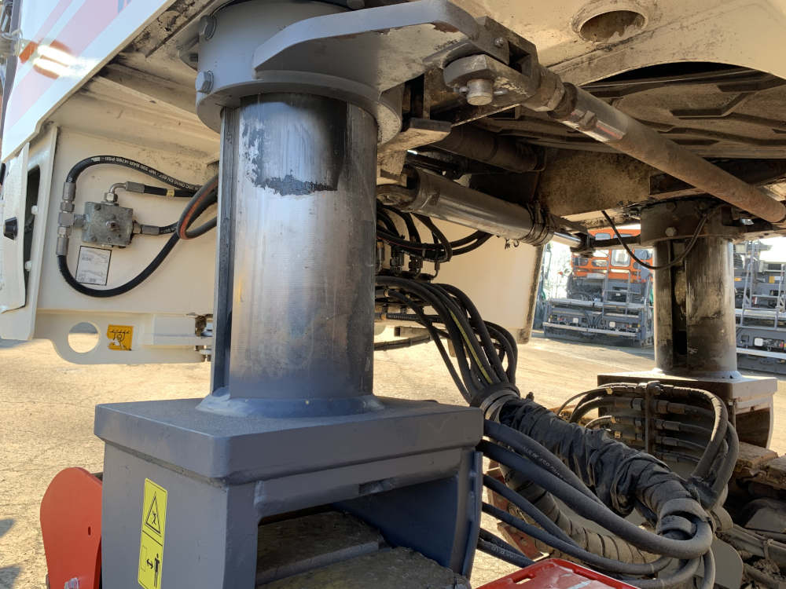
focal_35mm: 26
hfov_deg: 67.3
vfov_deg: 53.1
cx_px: 393
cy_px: 294
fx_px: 590
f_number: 1.8
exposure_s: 1/144
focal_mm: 4.25
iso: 25
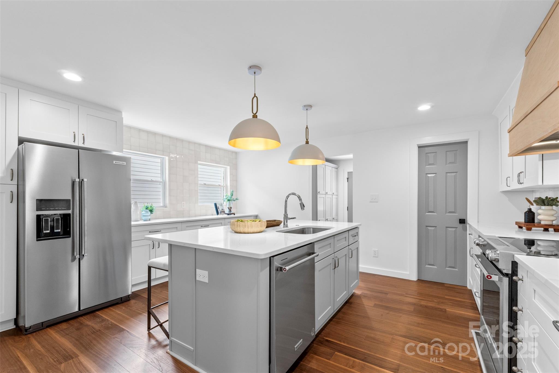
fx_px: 233
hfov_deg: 100.4
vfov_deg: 77.3
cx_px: 280
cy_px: 186
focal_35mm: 15
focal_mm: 10
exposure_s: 1/4
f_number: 9
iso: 250
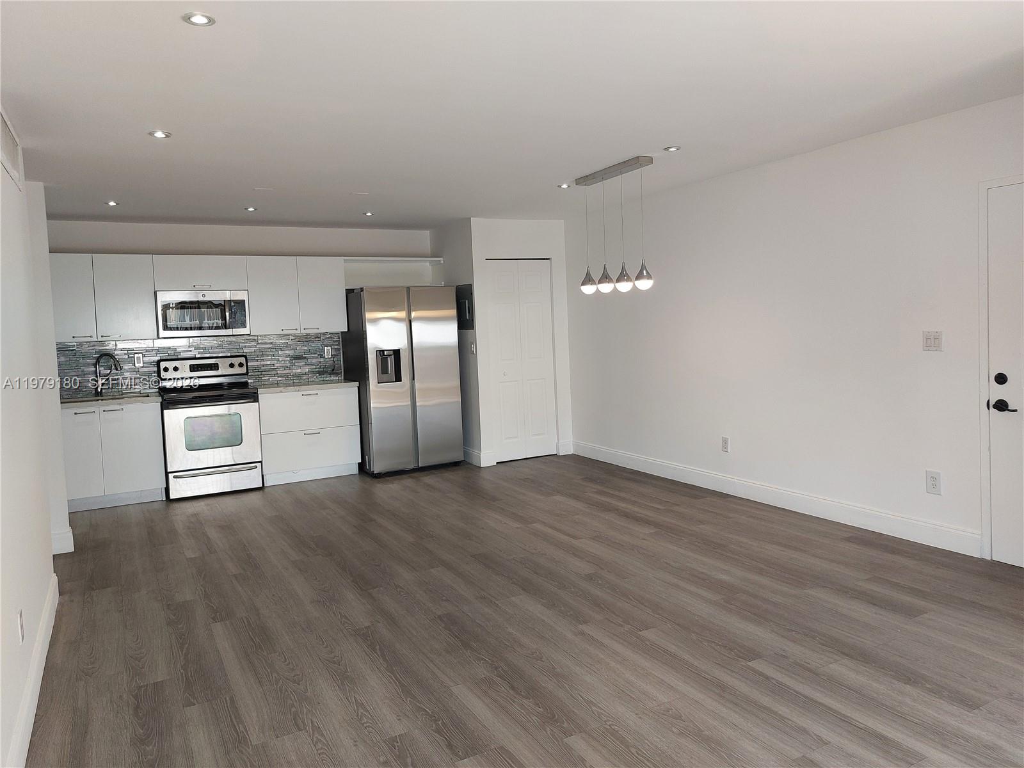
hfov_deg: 71.6
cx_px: 512
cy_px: 384
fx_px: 710
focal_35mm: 24
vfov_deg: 56.8
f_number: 1.8
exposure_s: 1/100
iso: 64
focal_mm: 5.23
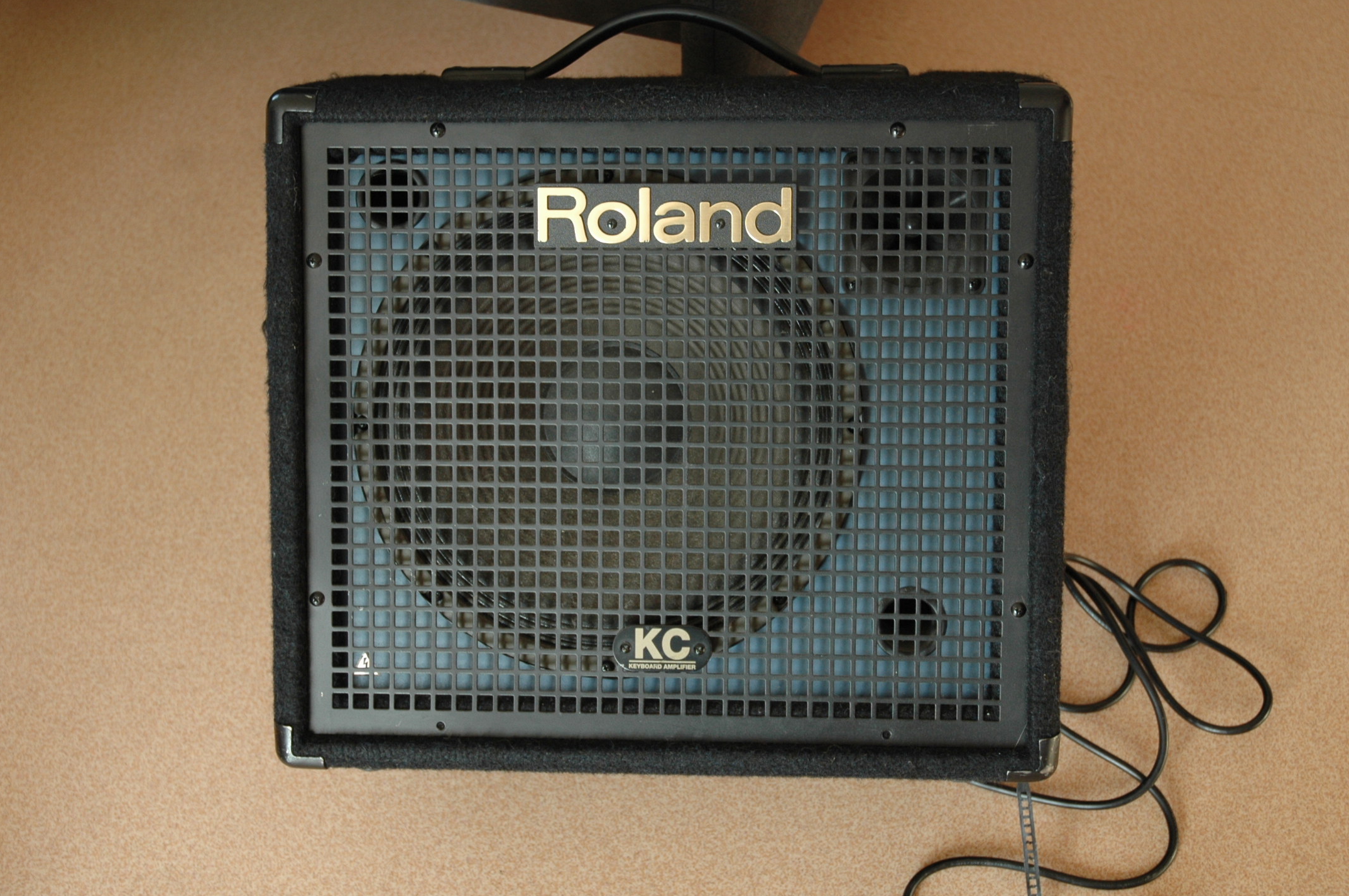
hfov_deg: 40.8
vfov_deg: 27.7
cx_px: 665
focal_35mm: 49
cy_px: 430
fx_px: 1816
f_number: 4
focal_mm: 31
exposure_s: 1/30
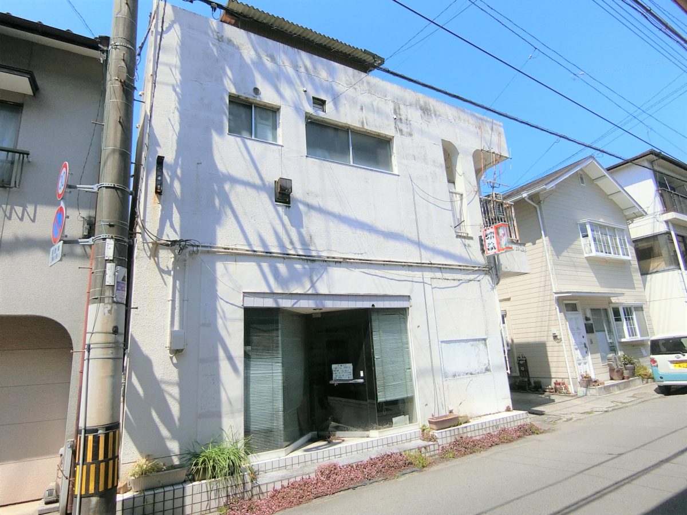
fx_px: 377
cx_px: 344
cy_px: 258
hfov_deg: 84.7
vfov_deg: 68.7
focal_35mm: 19
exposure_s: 1/1000
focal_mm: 4.06
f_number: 6.9
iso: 320
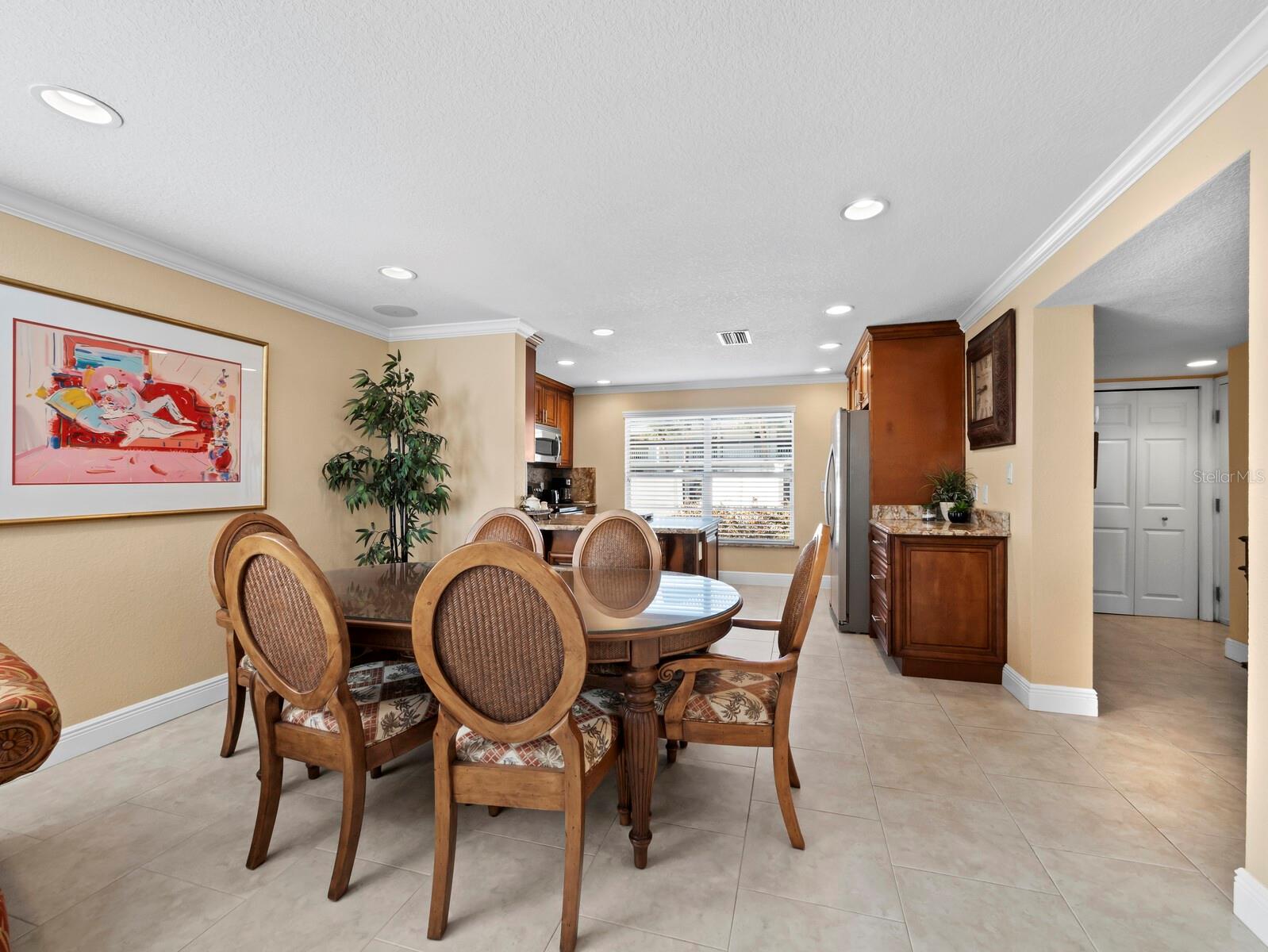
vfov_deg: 85.7
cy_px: 476
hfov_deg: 102.0
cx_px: 634
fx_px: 513
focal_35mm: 14
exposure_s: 1/2.5
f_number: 11
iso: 320
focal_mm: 7
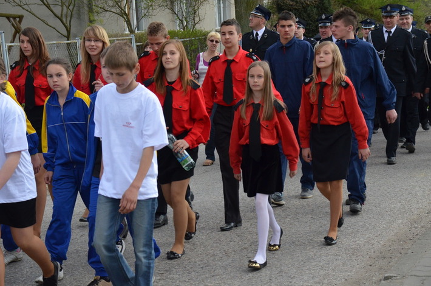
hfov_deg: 27.0
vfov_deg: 18.1
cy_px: 143
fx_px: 896
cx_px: 216
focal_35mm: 75
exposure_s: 1/2500
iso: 1600
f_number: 6.3
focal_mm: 50
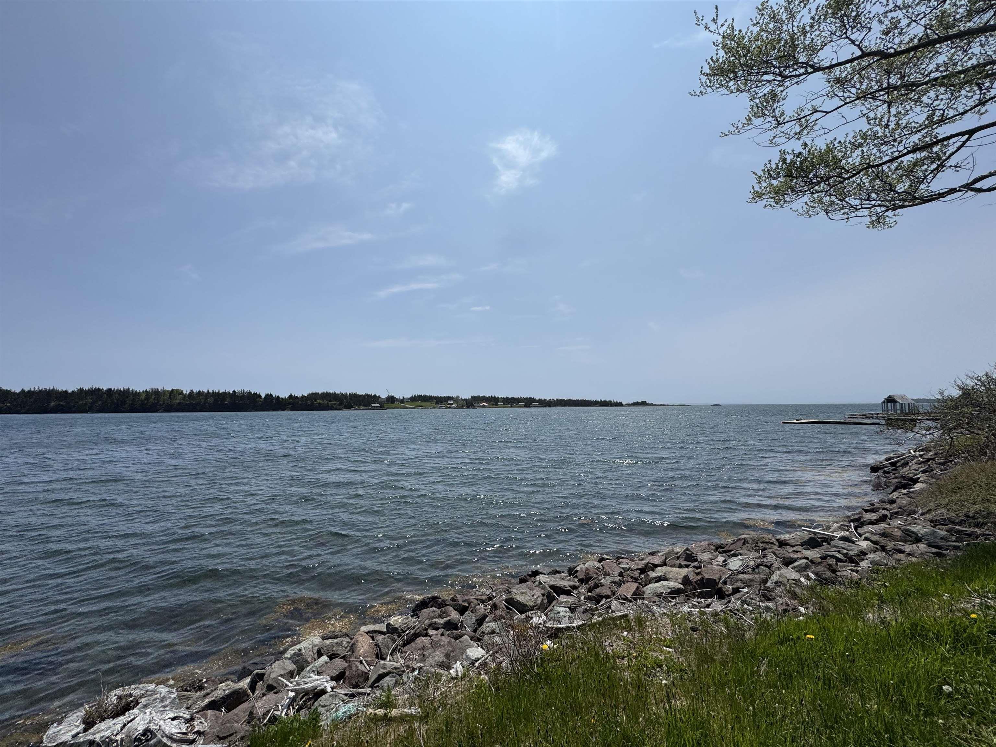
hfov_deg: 102.1
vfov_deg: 85.7
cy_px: 374
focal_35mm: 14
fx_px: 403
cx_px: 498
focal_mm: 2.22
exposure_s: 1/3906
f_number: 2.2
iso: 32
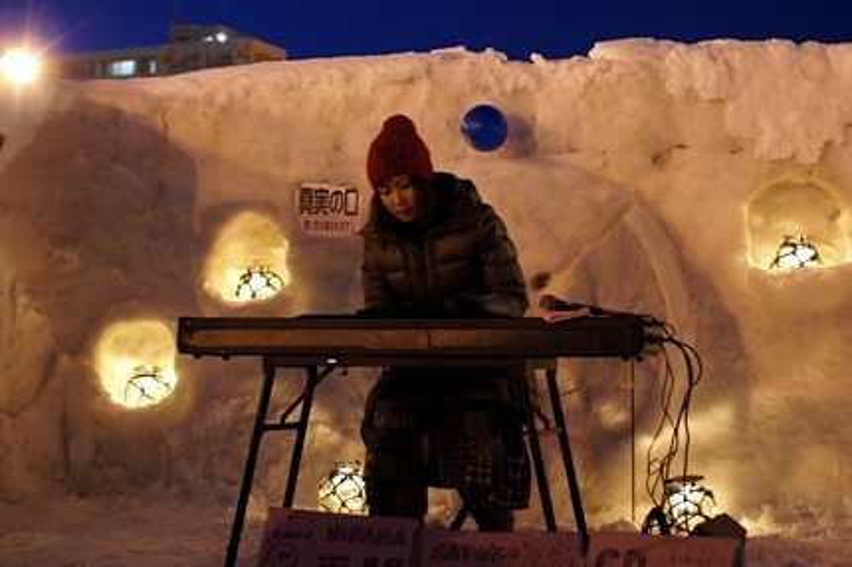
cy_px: 284
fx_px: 1064
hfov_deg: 43.6
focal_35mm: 45
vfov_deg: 29.8
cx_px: 426
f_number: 2
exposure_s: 1/13
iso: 1600
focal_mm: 30
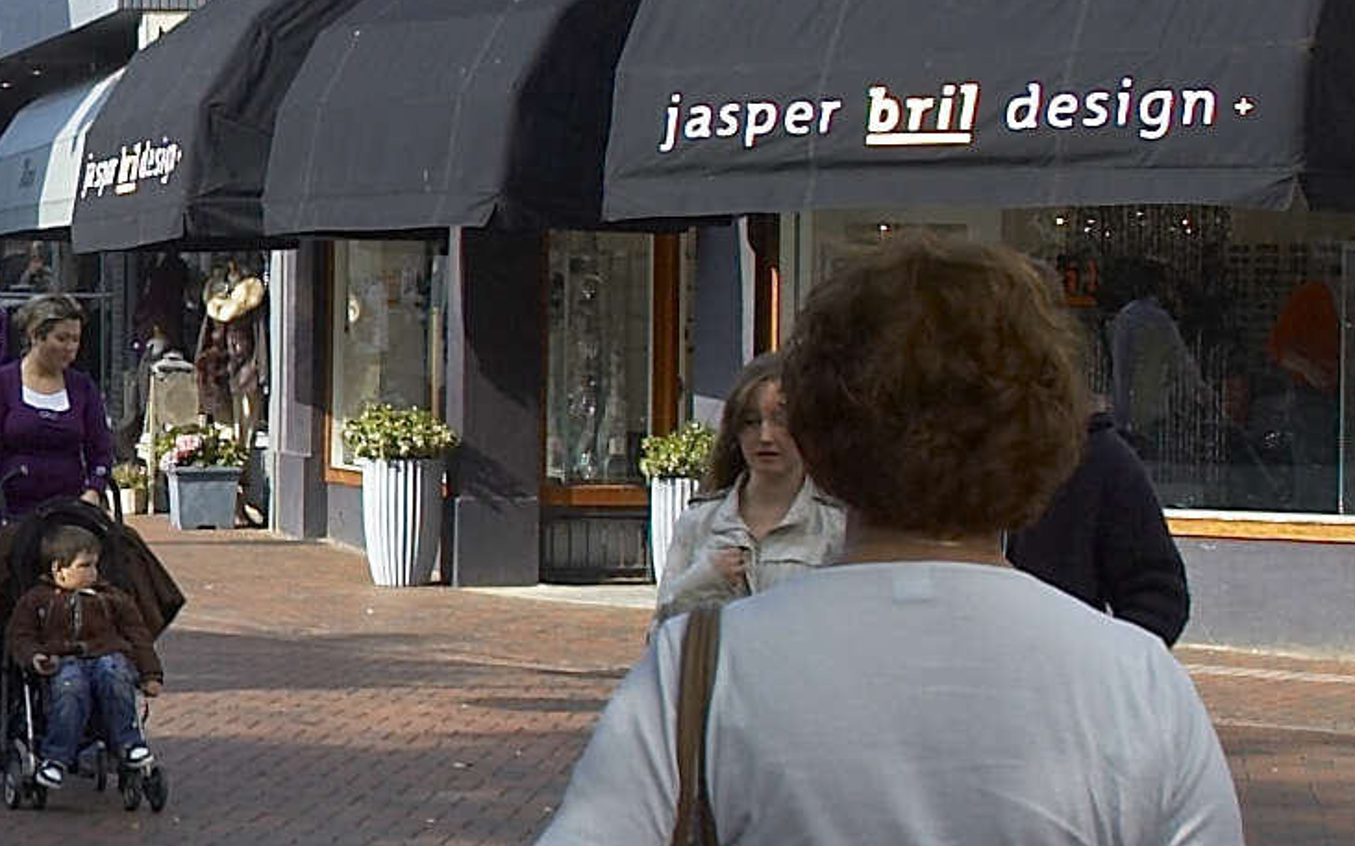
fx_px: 4172
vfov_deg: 11.6
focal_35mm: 113
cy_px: 270
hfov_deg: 16.8
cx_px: -648
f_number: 8
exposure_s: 1/250
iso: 200
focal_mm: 18
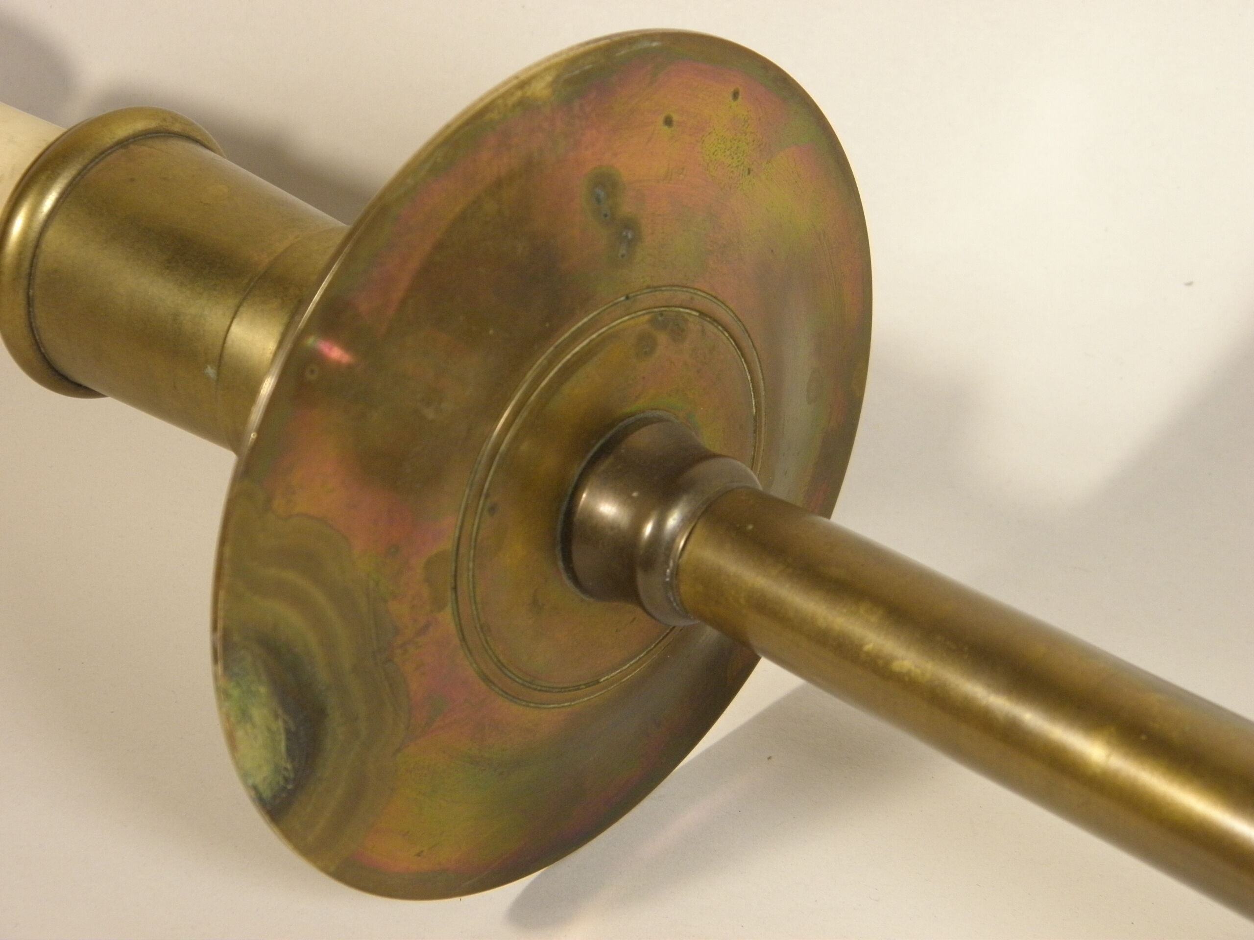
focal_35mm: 106
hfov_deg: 18.5
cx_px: 627
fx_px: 3840
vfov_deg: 14.0
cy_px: 470
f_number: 4.7
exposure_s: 1/30
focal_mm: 19
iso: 200
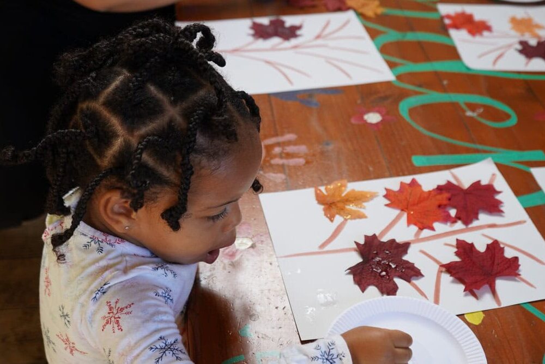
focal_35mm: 32
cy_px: 182
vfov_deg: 41.1
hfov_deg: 58.7
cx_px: 272
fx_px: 484
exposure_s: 1/160
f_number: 4
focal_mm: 32
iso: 160
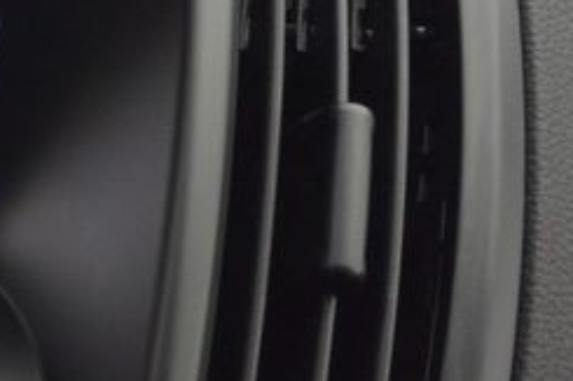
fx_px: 1861
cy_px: 83
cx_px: -519
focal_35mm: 117
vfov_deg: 11.7
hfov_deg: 14.8
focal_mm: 10.7
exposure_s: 1/125
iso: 250
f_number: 3.5
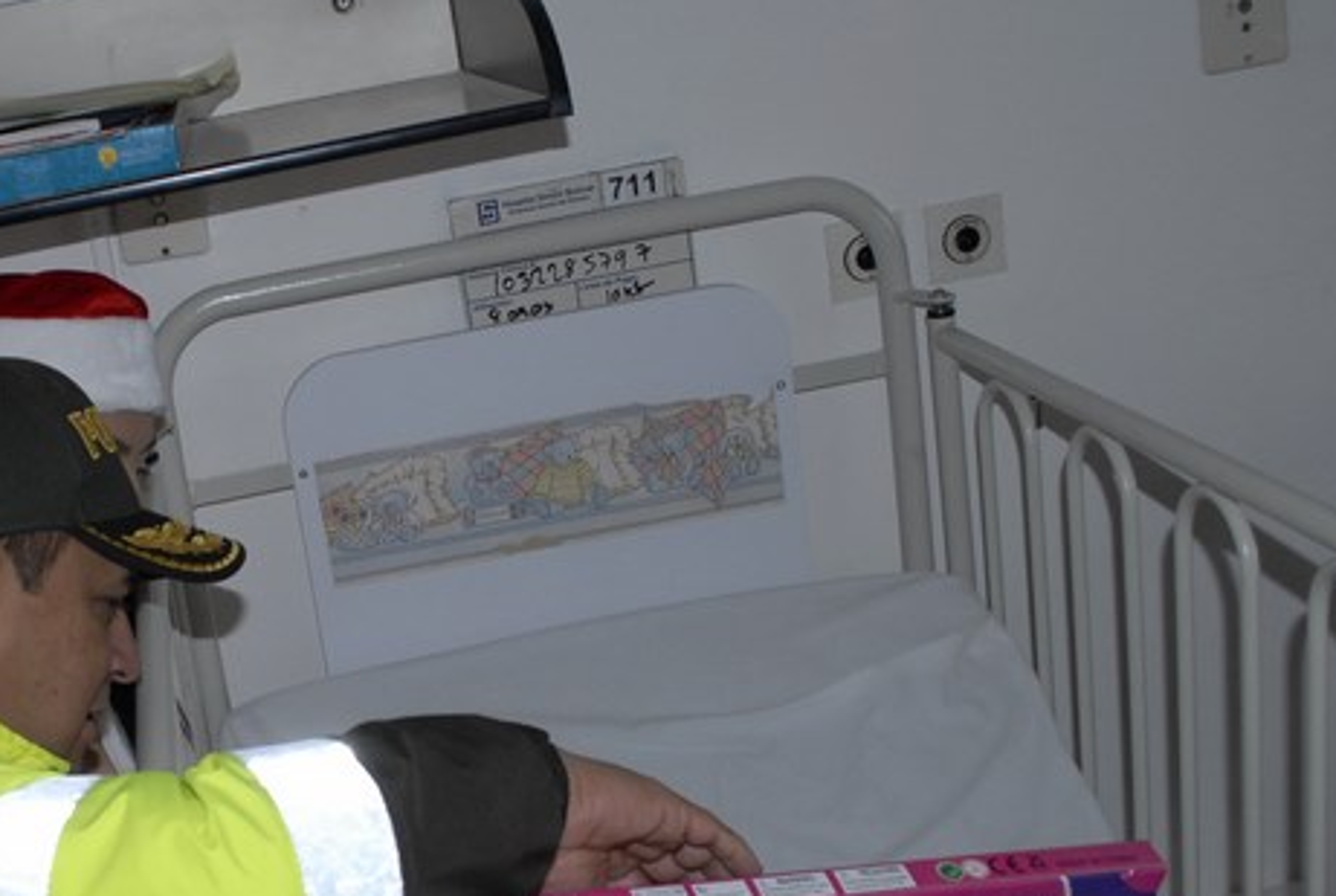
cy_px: 557
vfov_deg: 26.5
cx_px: 229
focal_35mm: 51
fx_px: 1896
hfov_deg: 37.2
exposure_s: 1/80
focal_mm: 18
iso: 500
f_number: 6.3
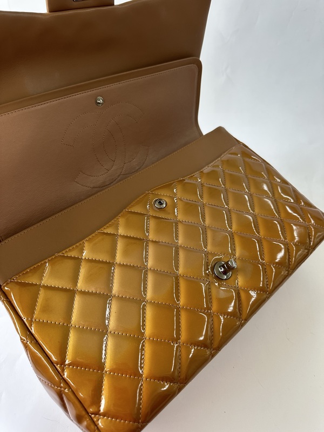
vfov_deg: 71.6
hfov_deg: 56.8
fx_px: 300
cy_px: 216
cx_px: 162
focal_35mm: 24
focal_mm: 6.86
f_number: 1.78
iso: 250
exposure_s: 1/100
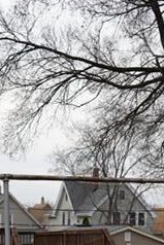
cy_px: 204
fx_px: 532
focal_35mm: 78
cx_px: 74
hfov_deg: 17.5
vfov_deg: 25.4
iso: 100
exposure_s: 1/320
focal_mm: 29
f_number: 4.5
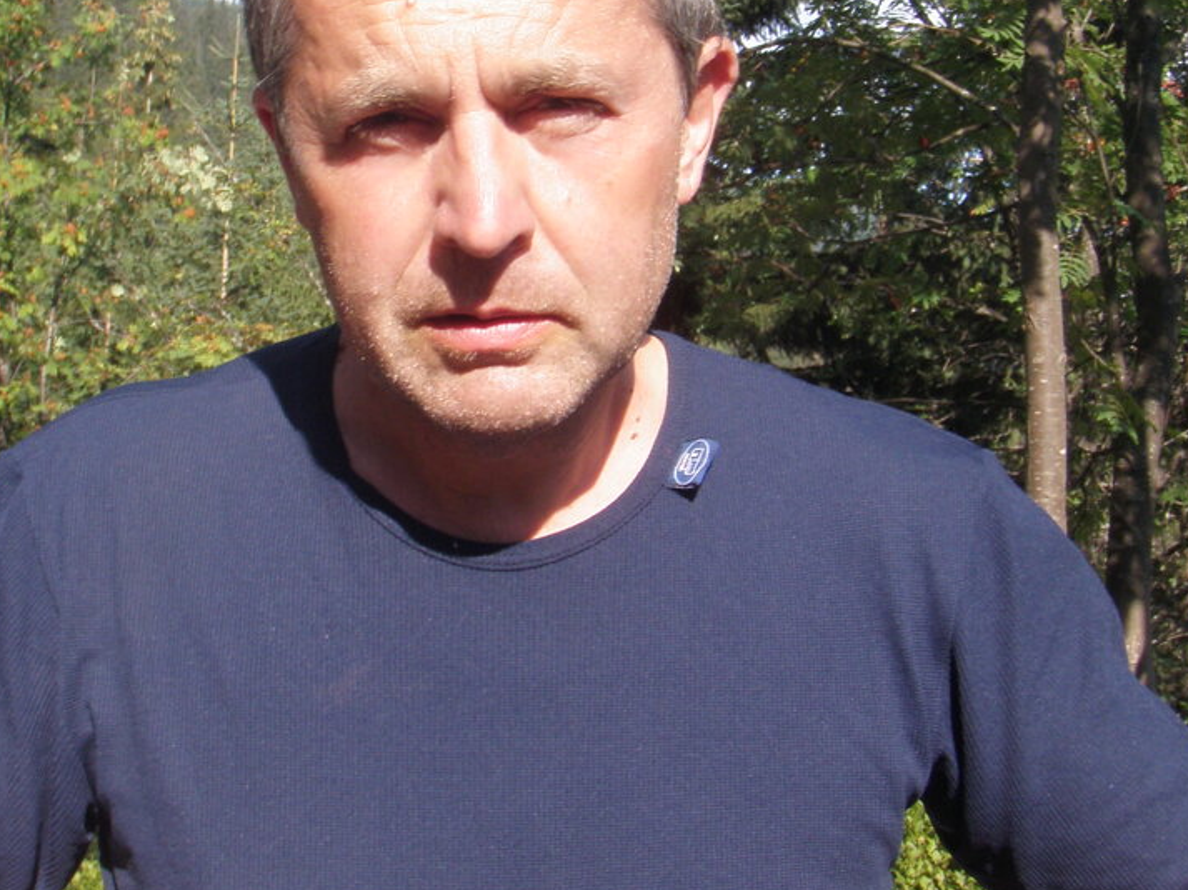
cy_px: 275
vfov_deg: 22.8
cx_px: 475
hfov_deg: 30.2
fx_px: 2195
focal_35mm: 64
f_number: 6.3
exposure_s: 1/125
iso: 80
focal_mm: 6.7
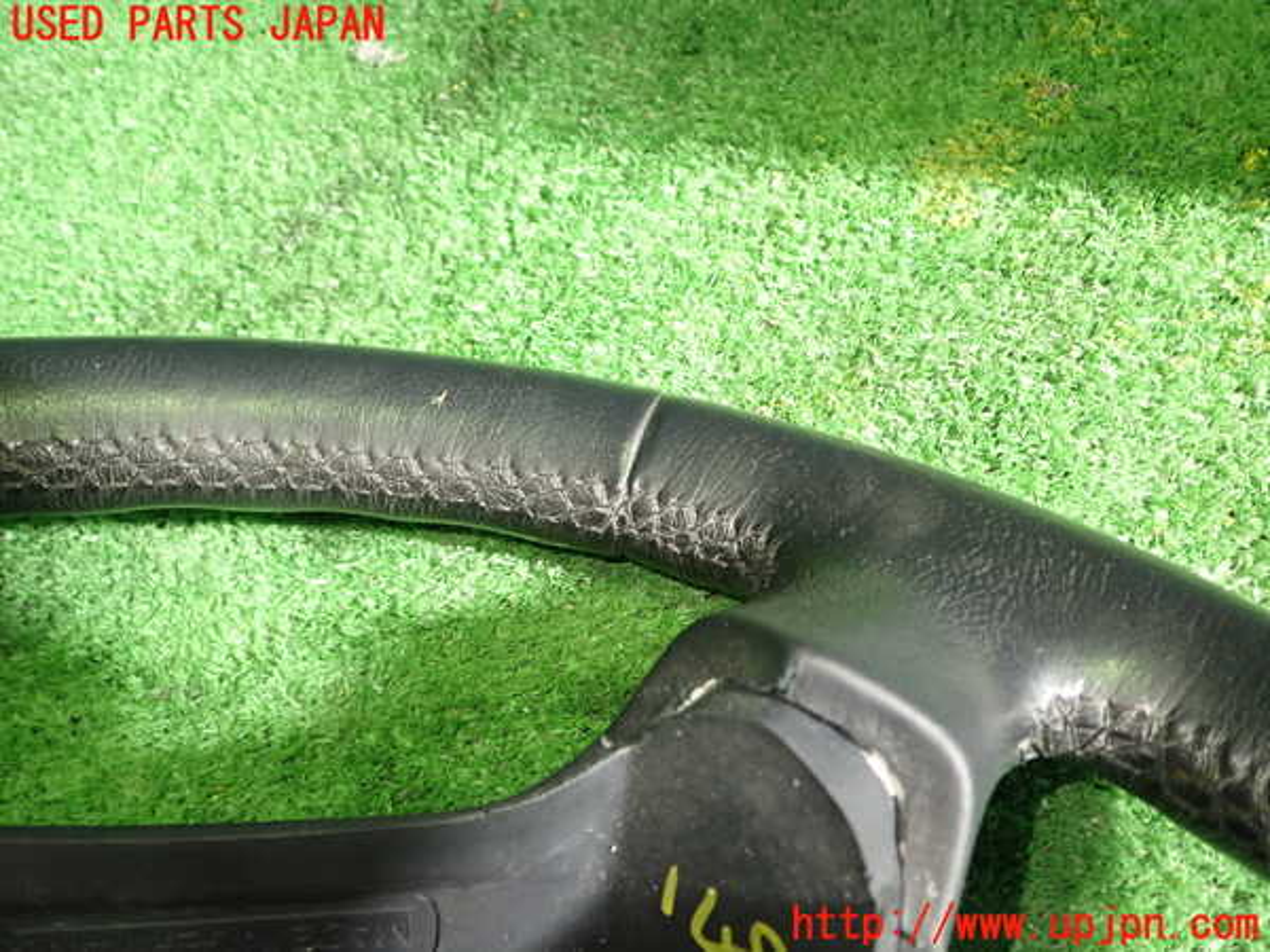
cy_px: 476
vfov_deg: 46.8
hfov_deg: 60.0
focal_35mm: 30
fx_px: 1101
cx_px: 635
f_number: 2.3
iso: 250
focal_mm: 5.4
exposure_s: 1/30
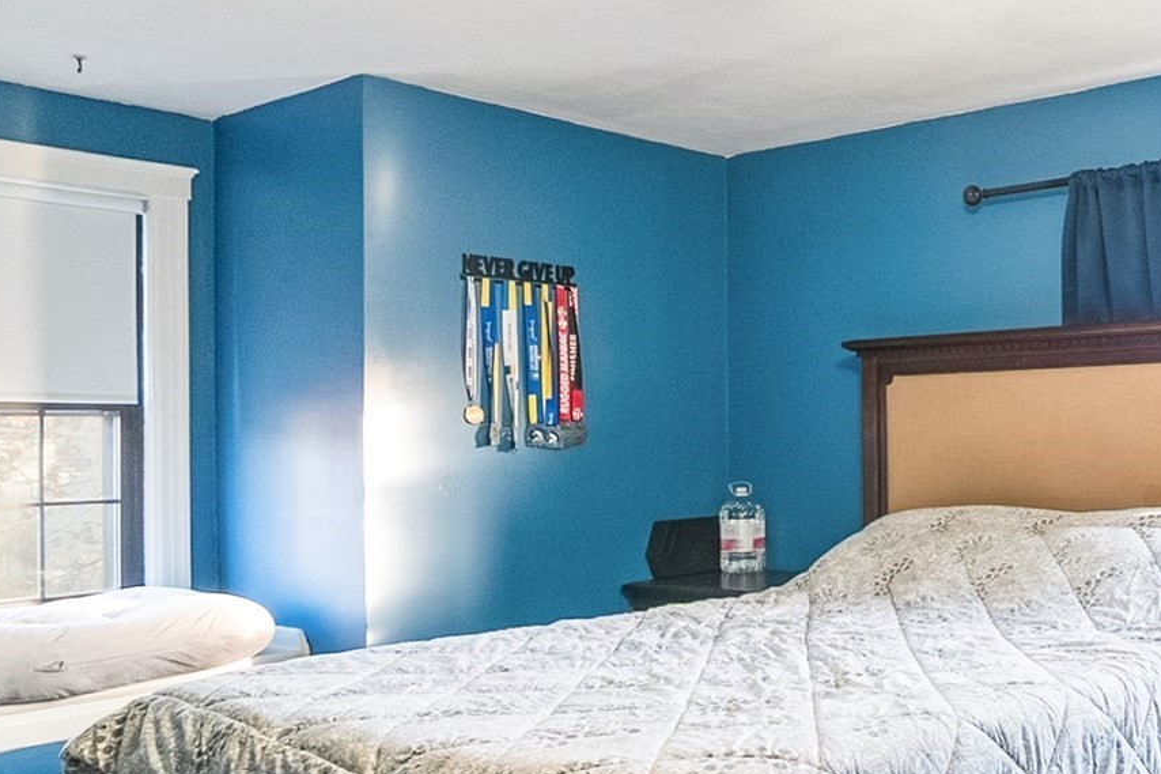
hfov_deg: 47.2
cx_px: 1070
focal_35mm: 36
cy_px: 383
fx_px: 1161
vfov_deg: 36.9
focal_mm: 10
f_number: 6.3
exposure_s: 1/125
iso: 1600
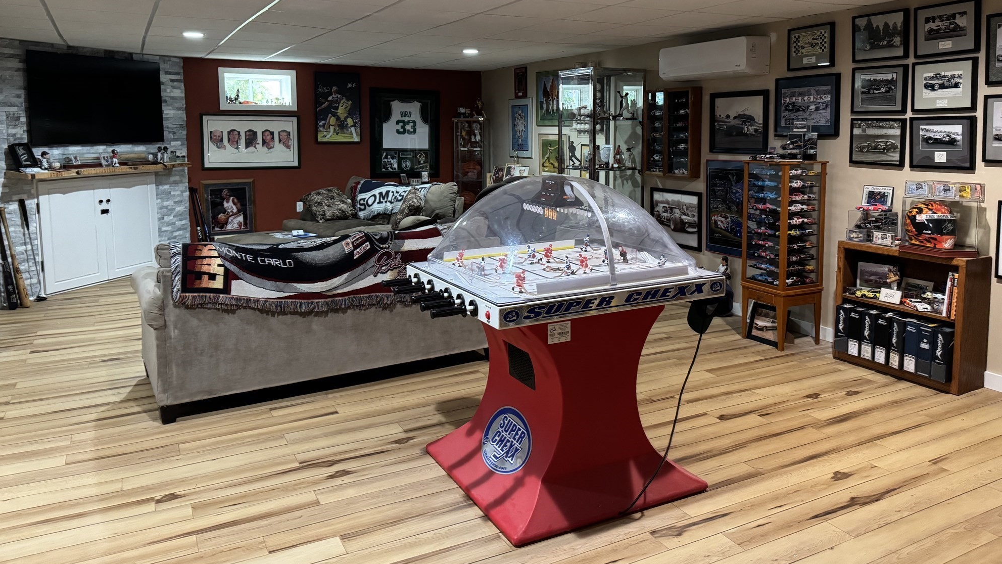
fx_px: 717
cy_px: 196
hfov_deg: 69.8
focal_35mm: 27
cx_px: 516
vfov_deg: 42.4
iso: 640
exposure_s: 1/57
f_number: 1.78
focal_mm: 6.76
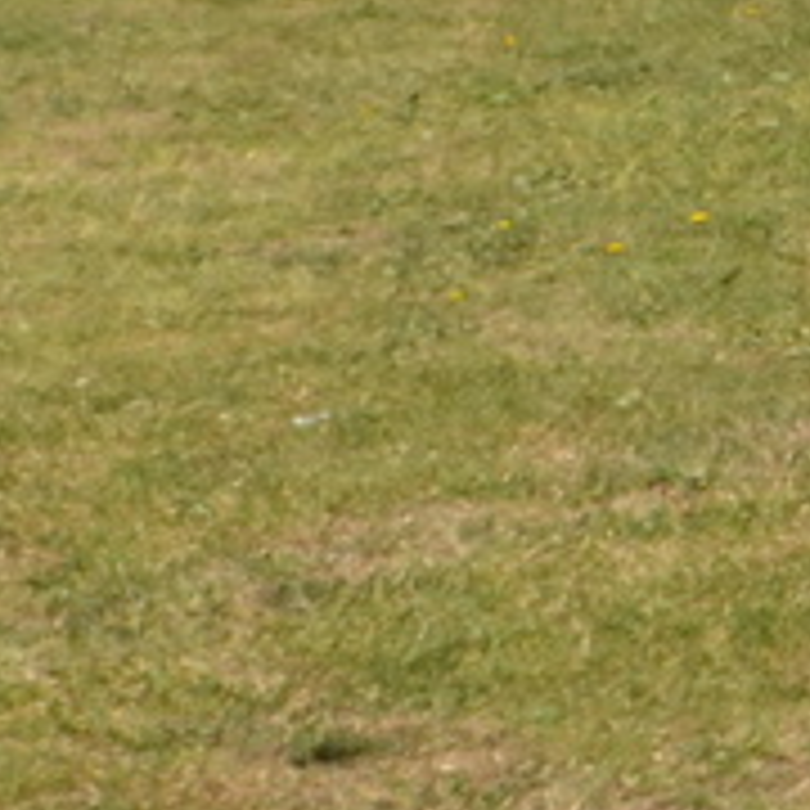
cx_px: 3182
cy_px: -1238
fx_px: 6936
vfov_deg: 6.3
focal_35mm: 262
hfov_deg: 5.8
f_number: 8
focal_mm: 24
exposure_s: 1/250
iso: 100
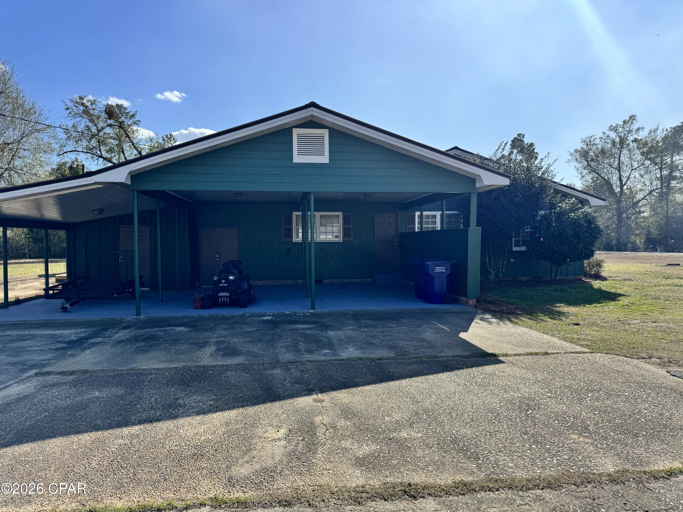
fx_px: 474
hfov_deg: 71.6
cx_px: 342
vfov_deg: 56.8
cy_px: 256
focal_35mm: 24
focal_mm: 6.76
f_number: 1.78
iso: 80
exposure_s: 1/5348
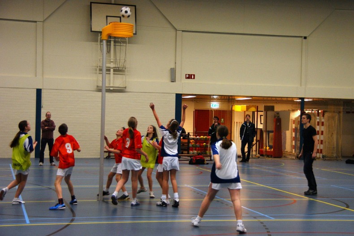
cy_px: 118
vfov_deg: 20.1
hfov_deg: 29.9
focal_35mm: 68
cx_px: 177
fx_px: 663
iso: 800
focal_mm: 45
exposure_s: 1/100
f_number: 4.5
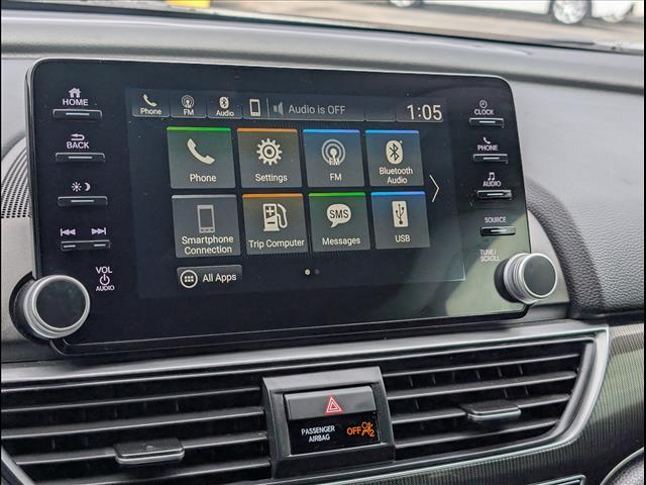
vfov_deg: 29.7
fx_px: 914
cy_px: 242
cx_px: 323
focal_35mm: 49
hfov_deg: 38.9
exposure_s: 1/370
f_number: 1.68
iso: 20
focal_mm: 6.9
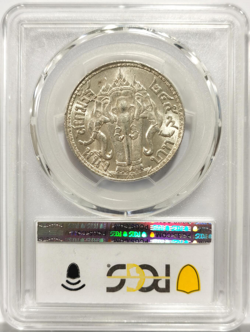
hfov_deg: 27.1
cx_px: 125
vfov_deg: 35.5
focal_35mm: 54
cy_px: 166
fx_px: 518
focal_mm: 5.56
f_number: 16
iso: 100
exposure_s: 1/100
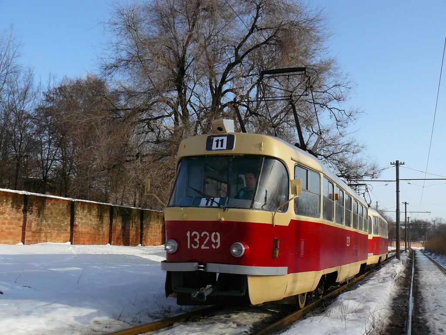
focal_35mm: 36
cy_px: 168
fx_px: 464
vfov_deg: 39.7
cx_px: 223
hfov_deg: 51.4
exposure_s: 1/1300
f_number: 4
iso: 200
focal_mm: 6
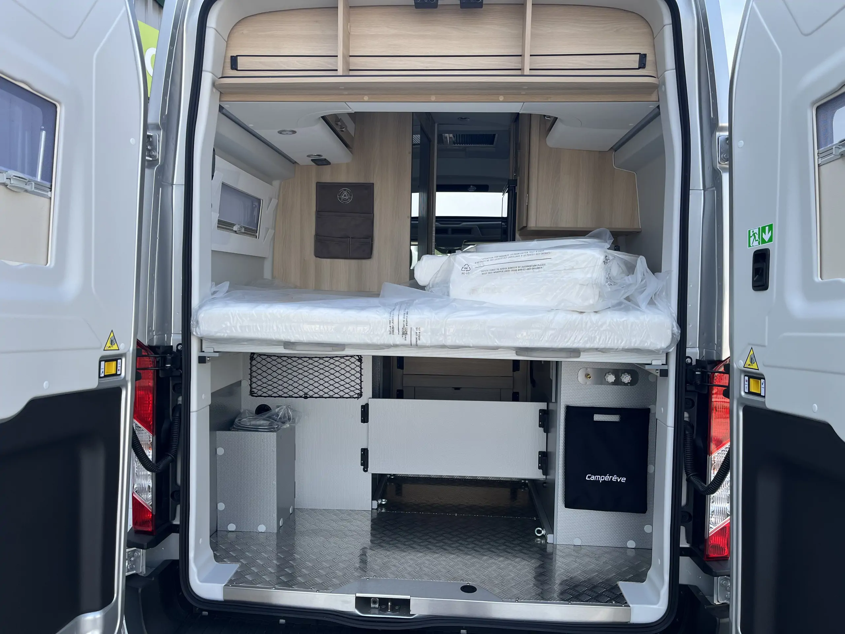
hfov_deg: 67.3
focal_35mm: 26
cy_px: 317
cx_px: 422
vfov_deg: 53.1
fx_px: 635
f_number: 1.6
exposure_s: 1/787
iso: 50
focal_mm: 5.1
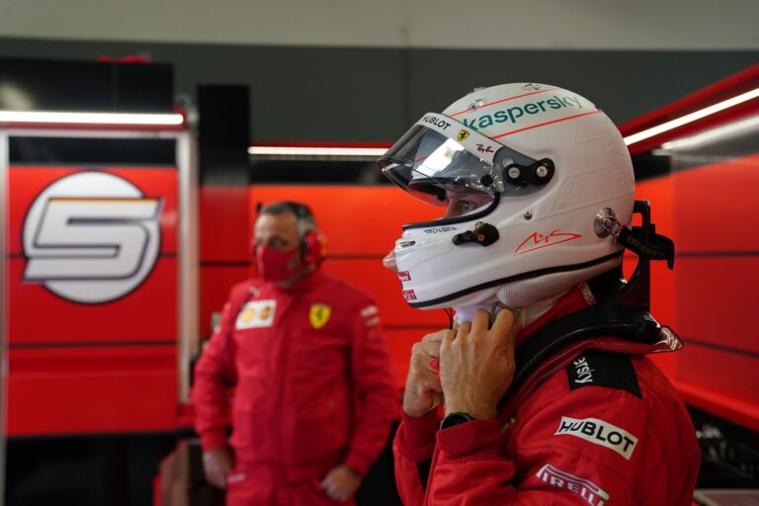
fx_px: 864
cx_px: 380
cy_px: 253
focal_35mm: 41
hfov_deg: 47.4
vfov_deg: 32.6
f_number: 3.2
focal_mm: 41
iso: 800
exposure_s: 1/200
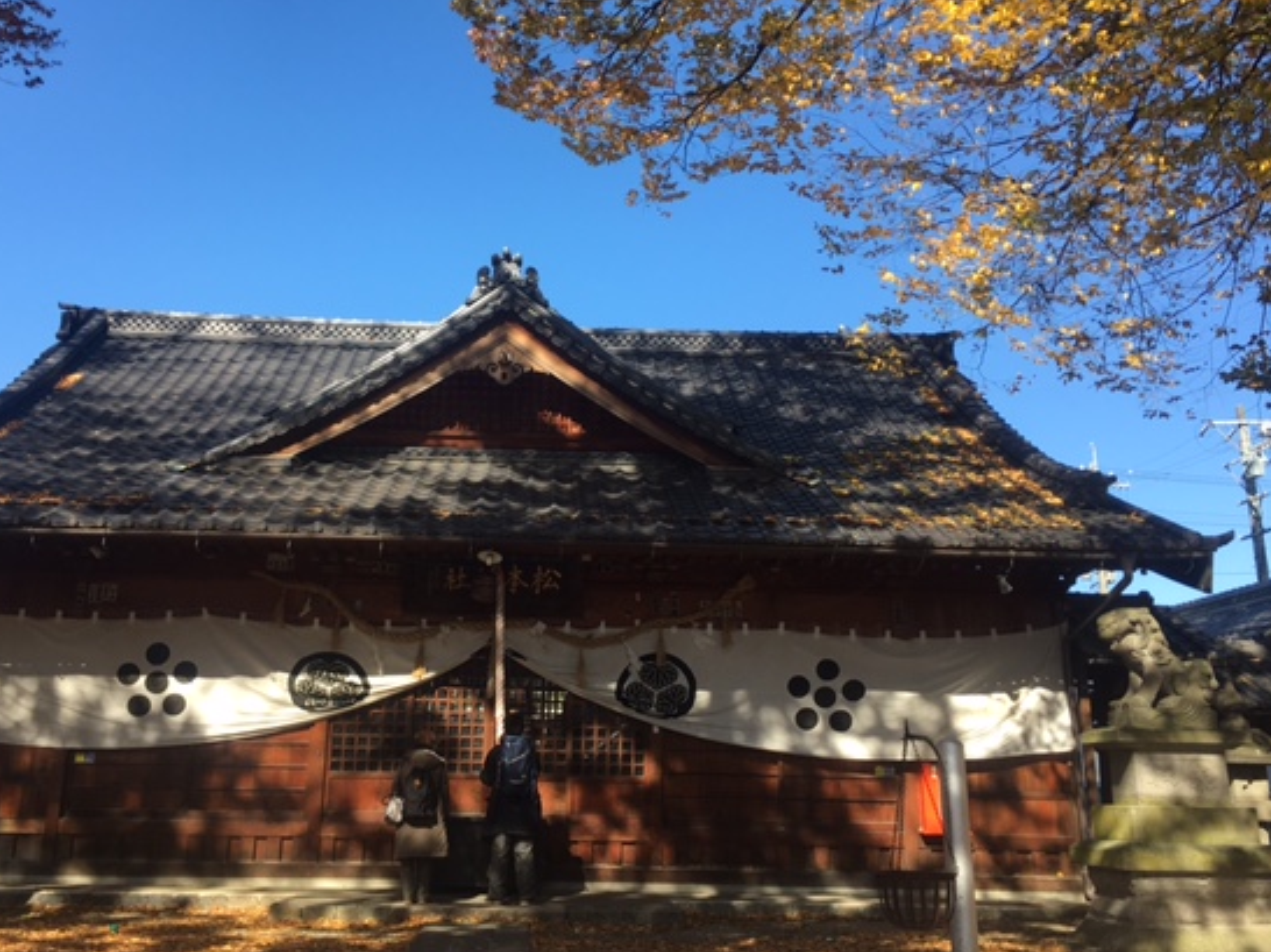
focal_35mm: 34
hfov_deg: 53.8
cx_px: 561
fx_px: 1248
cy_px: 431
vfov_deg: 41.7
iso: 25
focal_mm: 4.15
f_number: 2.2
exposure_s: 1/545
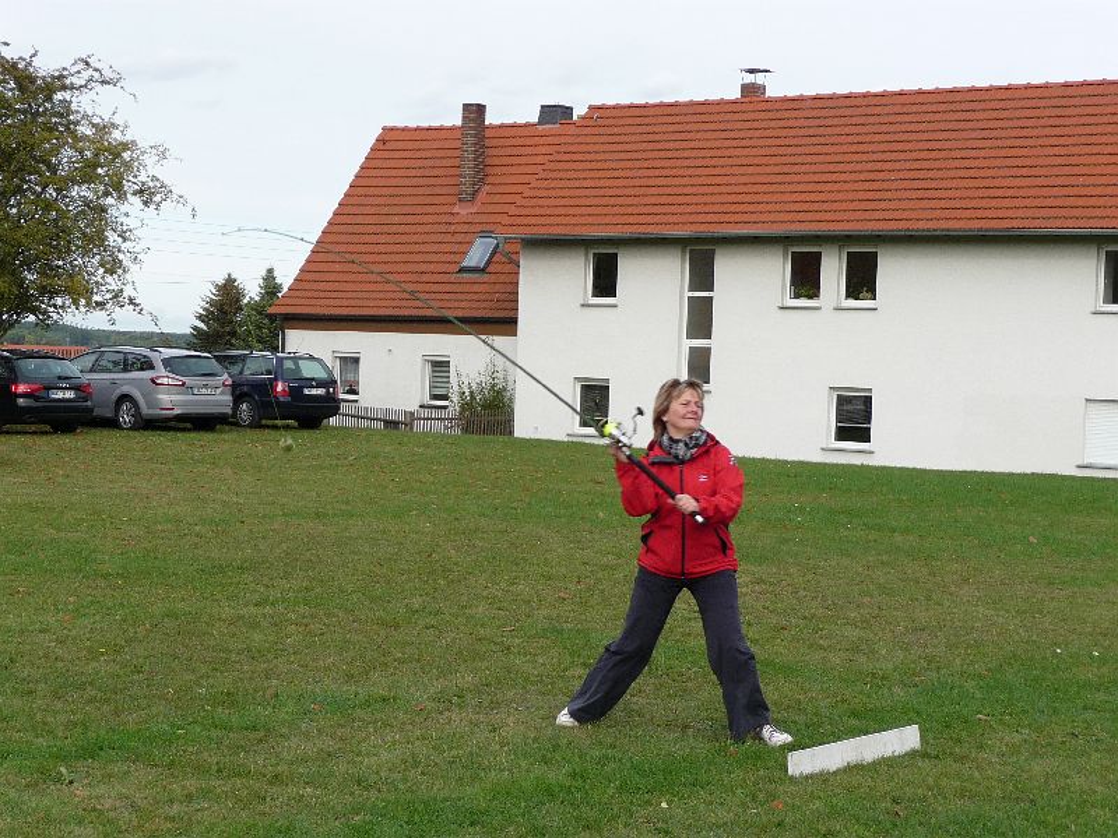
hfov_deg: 29.0
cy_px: 419
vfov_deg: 21.9
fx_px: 2164
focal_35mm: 67
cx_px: 559
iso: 100
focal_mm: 11.3
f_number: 4.5
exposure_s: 1/250
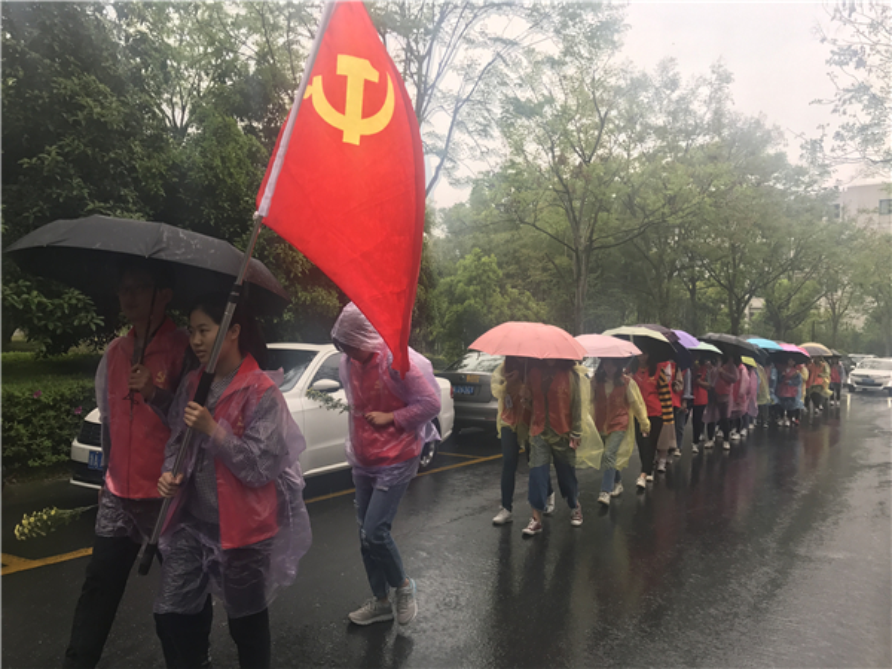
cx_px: 446
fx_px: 722
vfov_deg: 49.7
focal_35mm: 28
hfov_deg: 63.4
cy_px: 334
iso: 20
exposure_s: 1/399
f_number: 1.8
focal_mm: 3.99
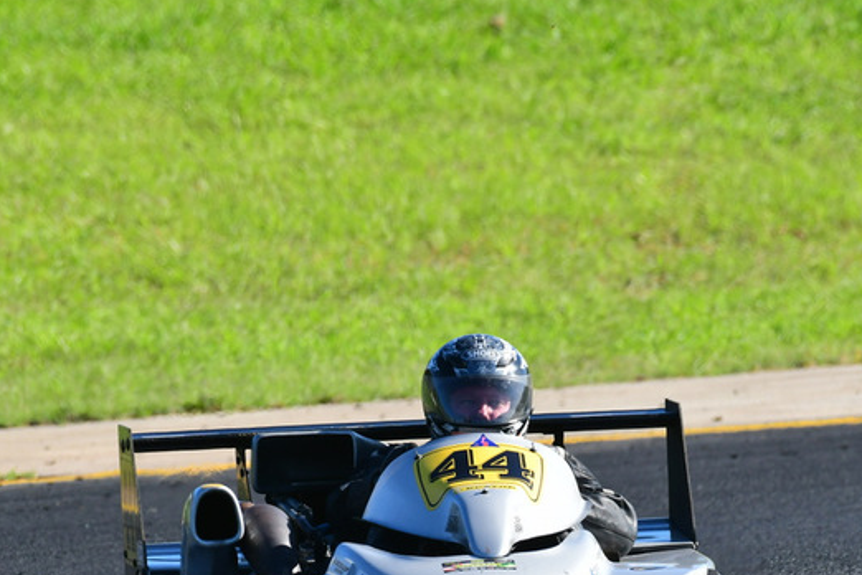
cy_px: 418
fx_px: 27534
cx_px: 444
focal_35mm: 1150
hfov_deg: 1.8
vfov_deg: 1.2
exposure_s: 1/640
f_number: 10
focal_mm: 500
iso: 640
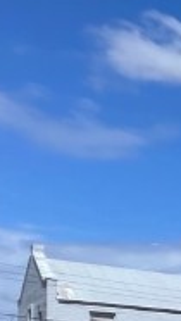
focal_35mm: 78
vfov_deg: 24.0
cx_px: 786
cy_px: 414
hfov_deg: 7.5
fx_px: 664
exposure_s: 1/2660
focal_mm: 1.57
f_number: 1.8
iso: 32
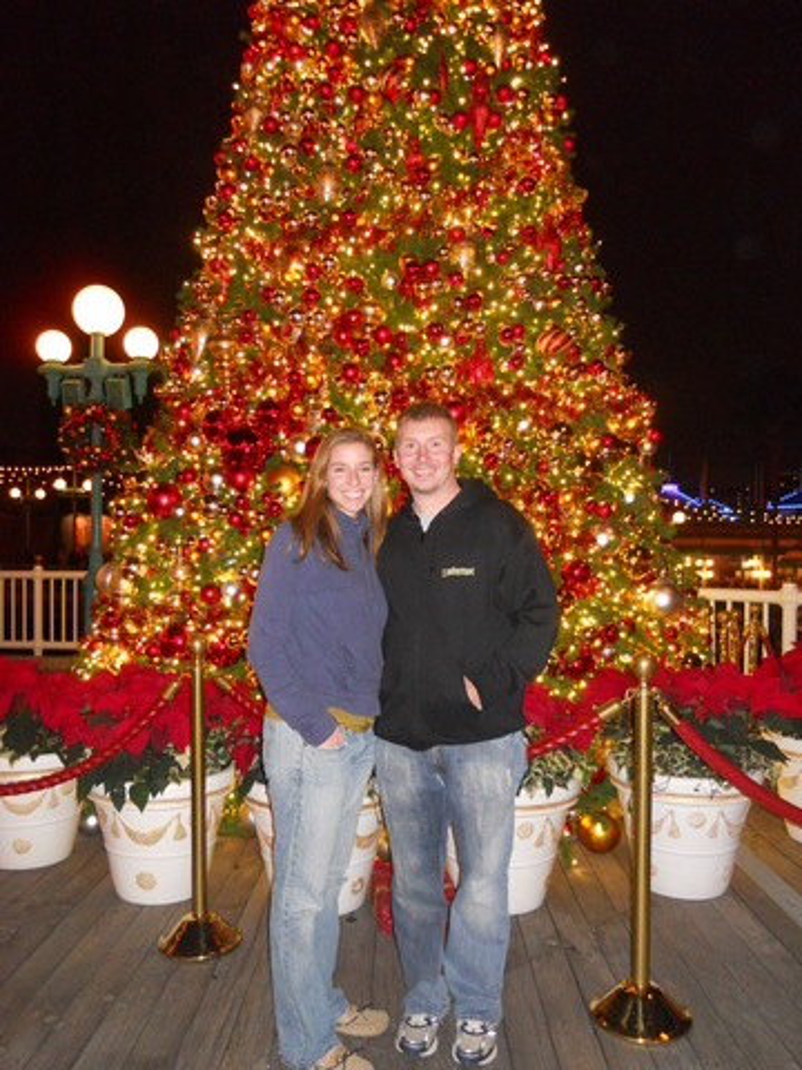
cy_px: 535
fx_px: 865
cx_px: 401
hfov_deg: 49.7
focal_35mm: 28
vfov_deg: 63.4
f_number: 2.7
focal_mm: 5
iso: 500
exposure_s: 1/25
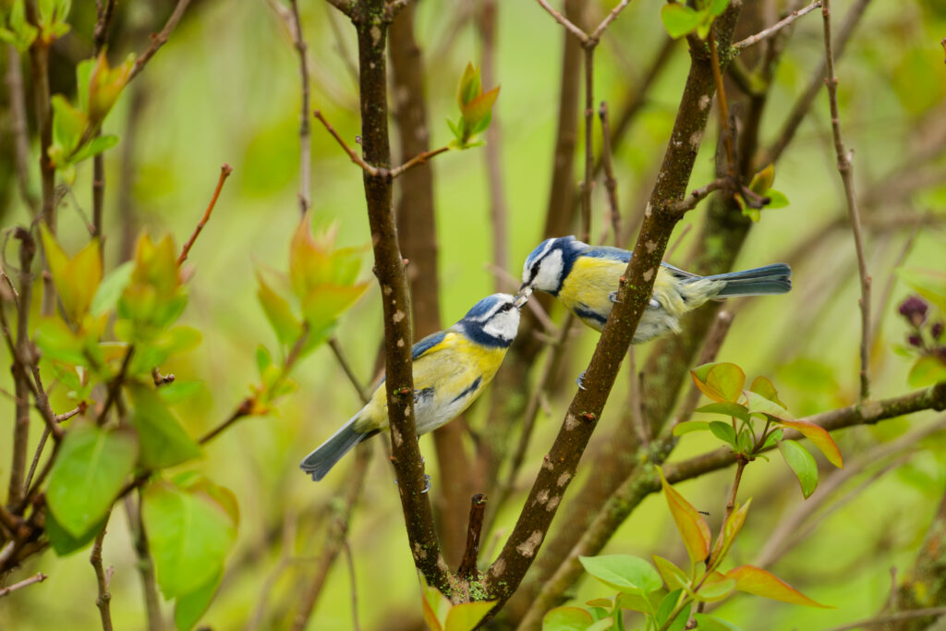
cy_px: 316
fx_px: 15768
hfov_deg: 3.4
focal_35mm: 600
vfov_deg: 2.3
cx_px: 473
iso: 800
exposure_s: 1/500
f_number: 6.3
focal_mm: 600
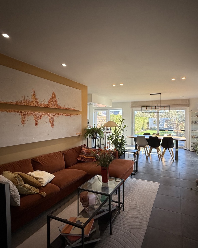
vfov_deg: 83.3
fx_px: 139
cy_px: 123
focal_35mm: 19
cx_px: 122
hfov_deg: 69.8
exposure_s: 1/99
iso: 64
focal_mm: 2.22
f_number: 2.2
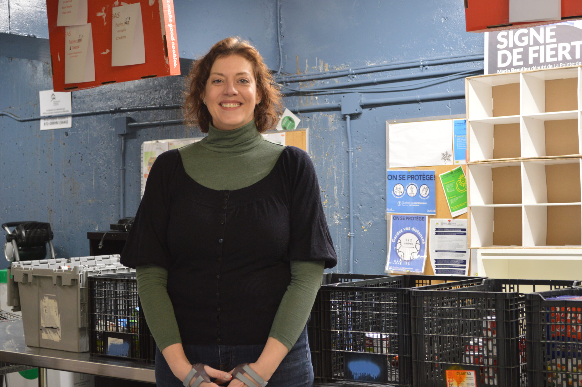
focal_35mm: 63
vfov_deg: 21.5
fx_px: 1018
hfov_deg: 31.9
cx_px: 291
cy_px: 194
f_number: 5.3
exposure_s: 1/15
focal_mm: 42
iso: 640
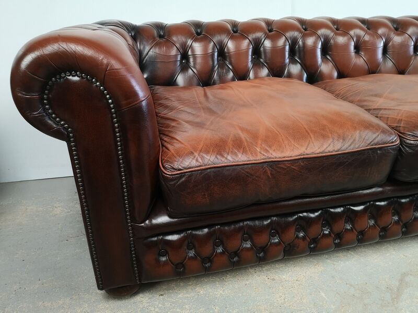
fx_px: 326
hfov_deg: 65.3
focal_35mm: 27
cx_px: 209
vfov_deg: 51.4
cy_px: 156
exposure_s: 1/100
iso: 500
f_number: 1.8
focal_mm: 5.58
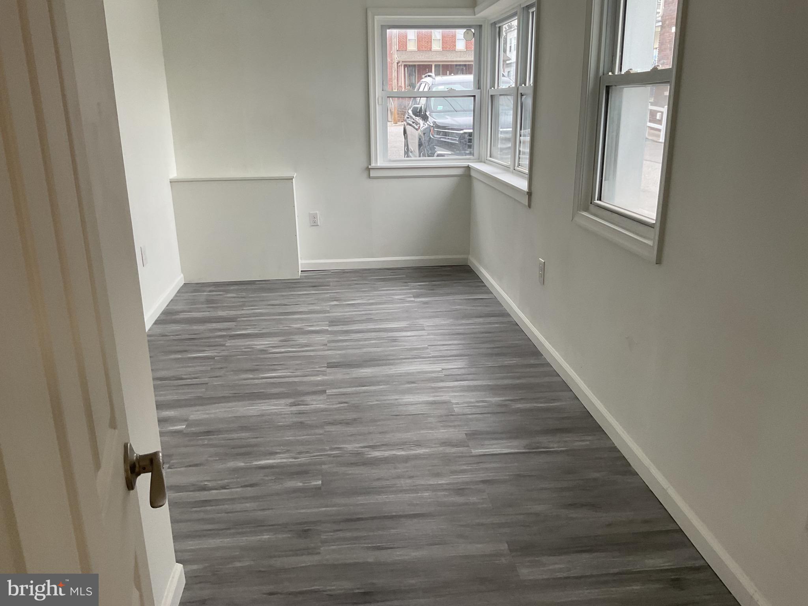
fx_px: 677
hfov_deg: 61.7
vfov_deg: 48.2
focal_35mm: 29
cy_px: 303
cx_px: 404
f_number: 1.8
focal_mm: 3
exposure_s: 1/120
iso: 64
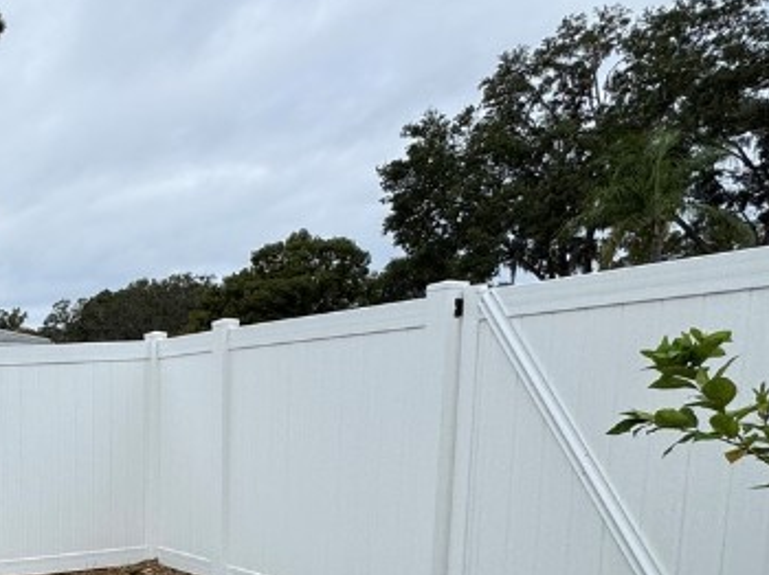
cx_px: -92
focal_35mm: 41
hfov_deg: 37.6
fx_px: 910
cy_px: 546
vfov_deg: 32.8
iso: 40
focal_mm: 2.22
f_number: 2.2
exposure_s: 1/1236
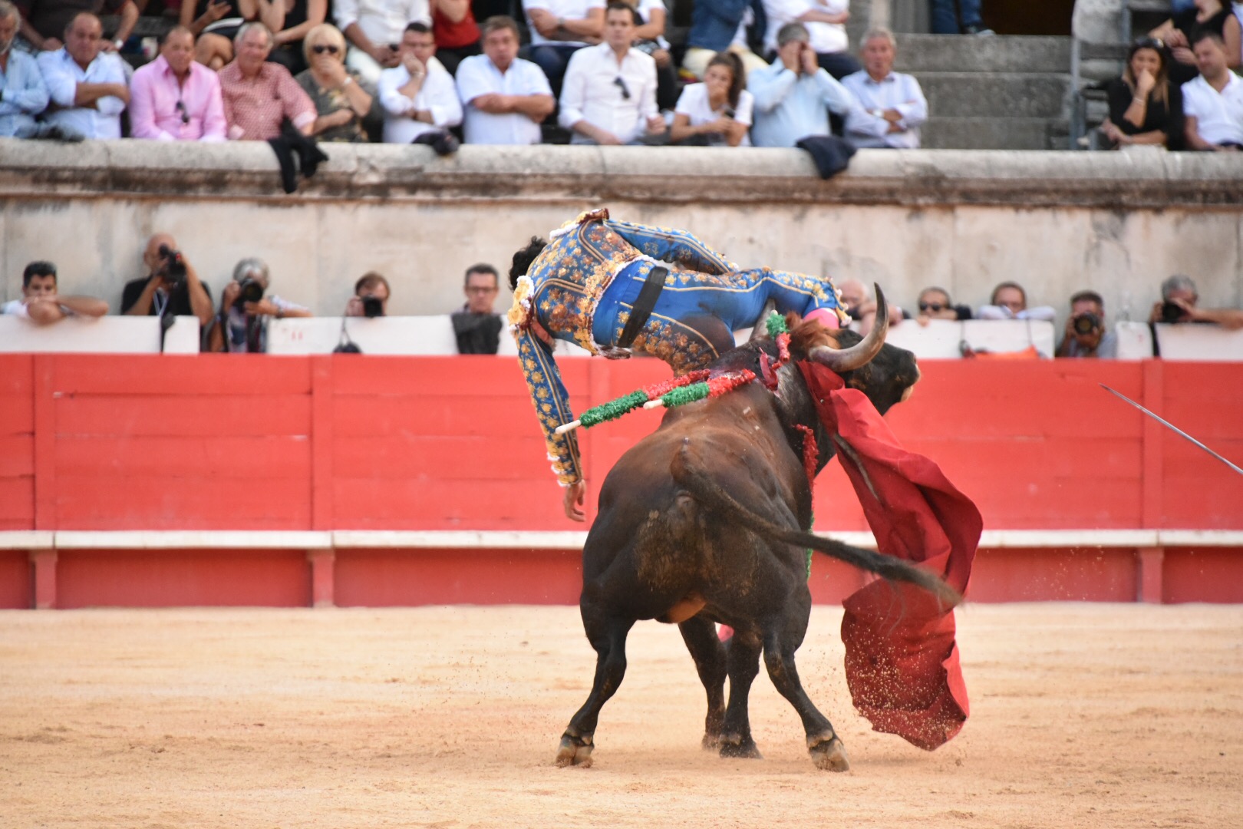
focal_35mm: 250
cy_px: 414
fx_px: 8631
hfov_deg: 8.2
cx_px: 622
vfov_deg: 5.5
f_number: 5.6
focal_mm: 250
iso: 7200
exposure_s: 1/640
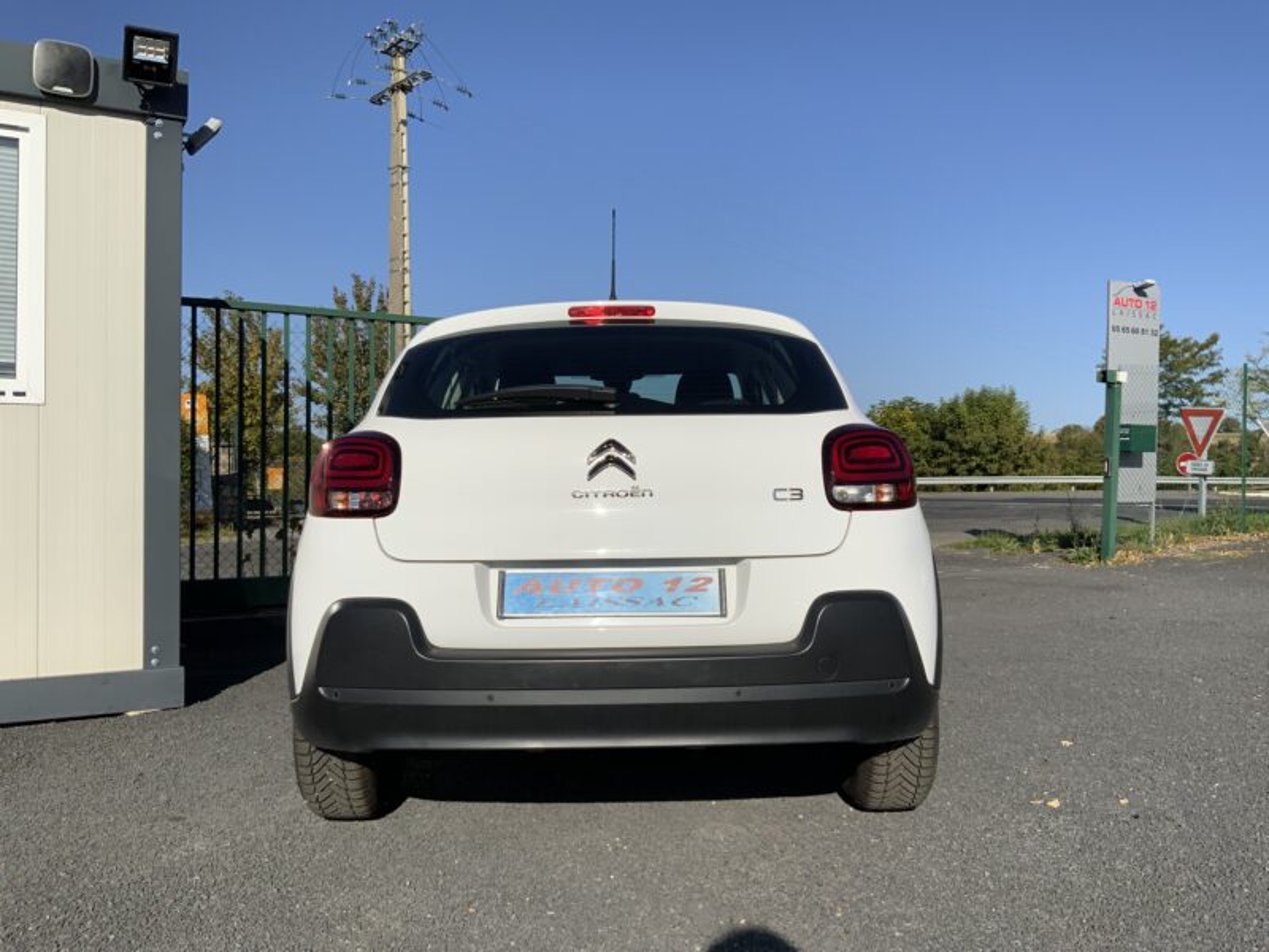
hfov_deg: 61.7
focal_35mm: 29
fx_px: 1063
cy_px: 476
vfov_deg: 48.2
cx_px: 634
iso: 20
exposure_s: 1/4785
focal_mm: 3
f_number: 1.8
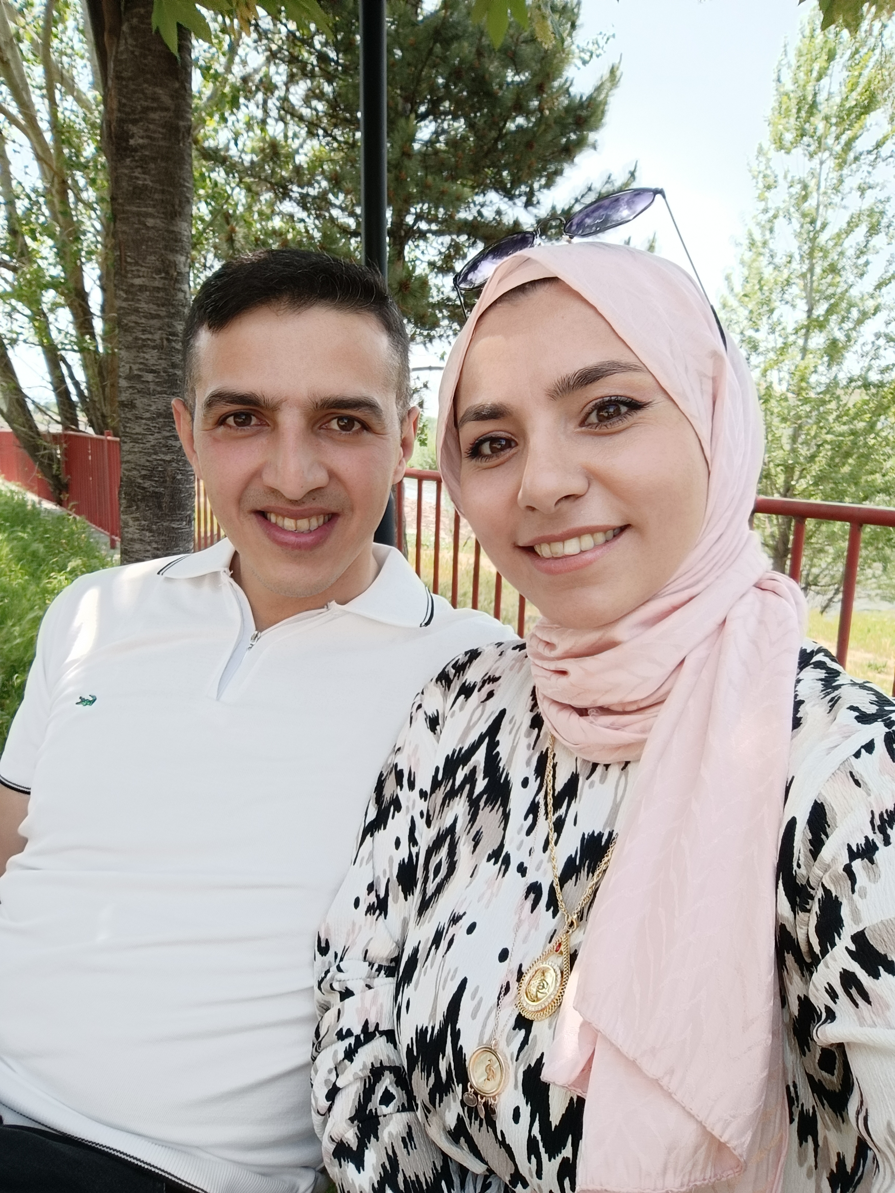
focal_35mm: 24
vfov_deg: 71.6
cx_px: 448
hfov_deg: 56.8
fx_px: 827
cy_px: 596
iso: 57
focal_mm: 3.24
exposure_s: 1/717
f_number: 2.45
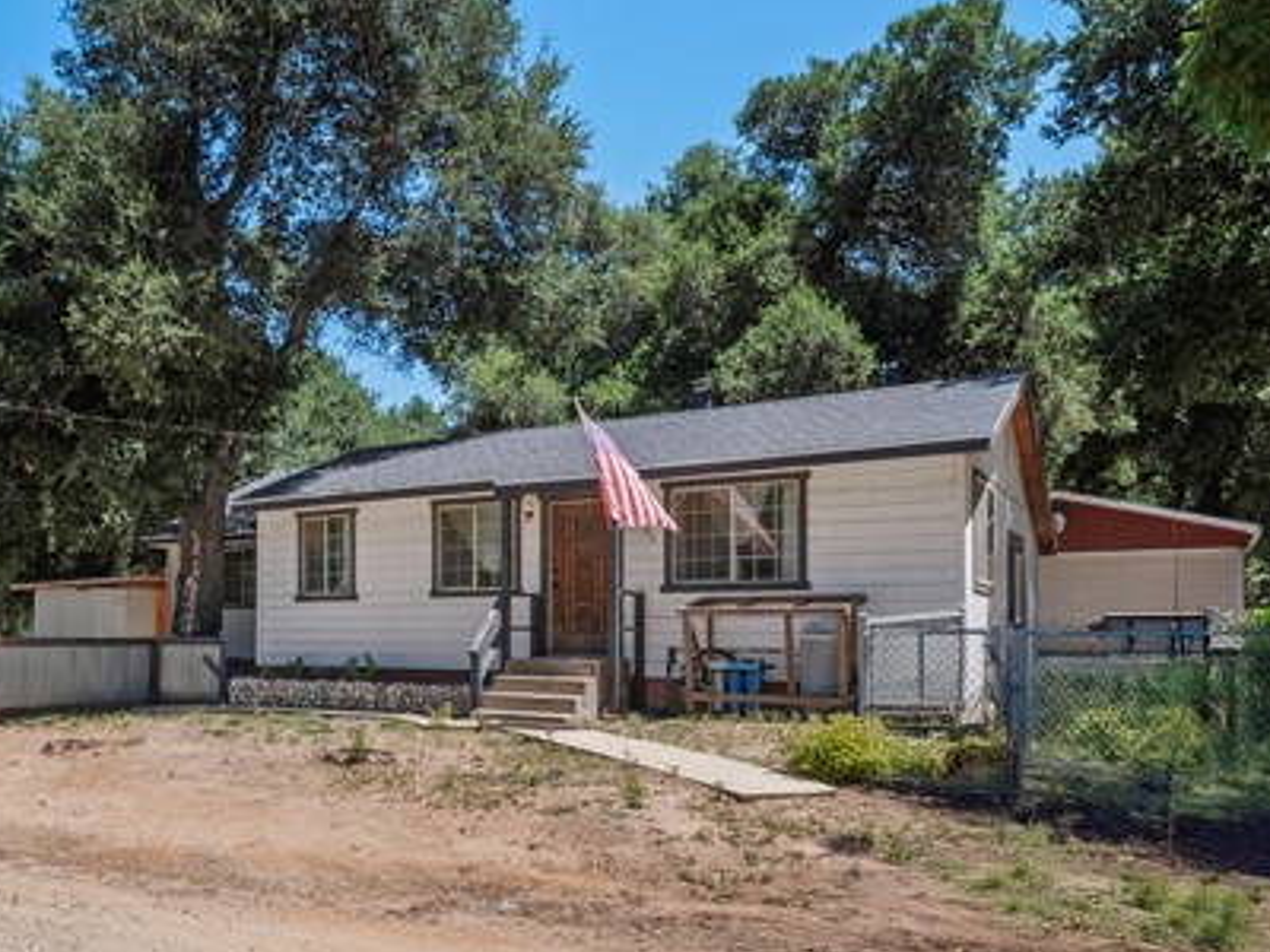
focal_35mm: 32
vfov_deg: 44.0
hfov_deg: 54.0
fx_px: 1174
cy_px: 555
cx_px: 305
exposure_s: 1/320
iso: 200
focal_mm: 10
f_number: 8
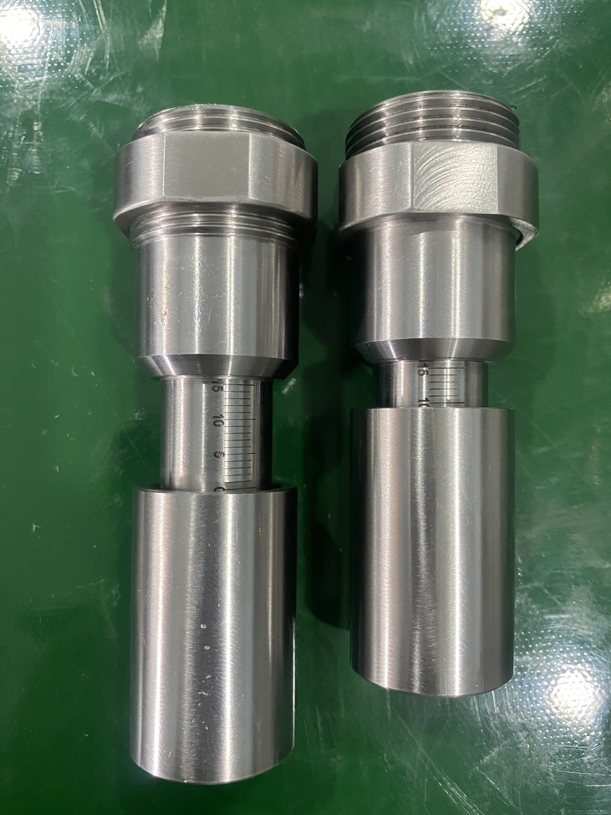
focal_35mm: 26
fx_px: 612
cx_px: 306
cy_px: 408
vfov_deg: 67.3
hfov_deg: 53.1
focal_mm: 4.25
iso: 500
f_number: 1.8
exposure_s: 1/50
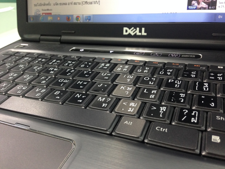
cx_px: 112
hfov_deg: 55.4
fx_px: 214
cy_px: 84
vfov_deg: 42.9
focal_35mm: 33
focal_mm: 4.12
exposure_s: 1/20
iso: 160
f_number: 2.4
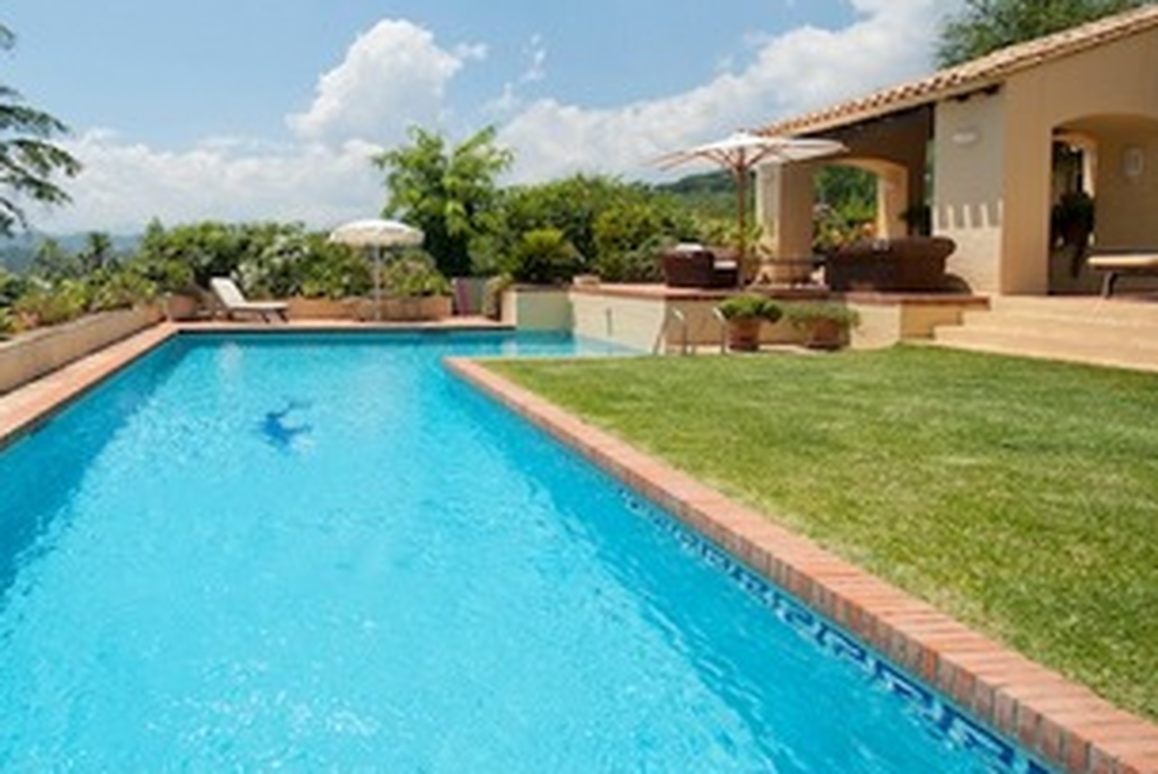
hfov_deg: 74.1
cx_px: 319
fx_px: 708
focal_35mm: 22
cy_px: 296
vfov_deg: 56.7
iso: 200
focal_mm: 14
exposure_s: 1/2500
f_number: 4
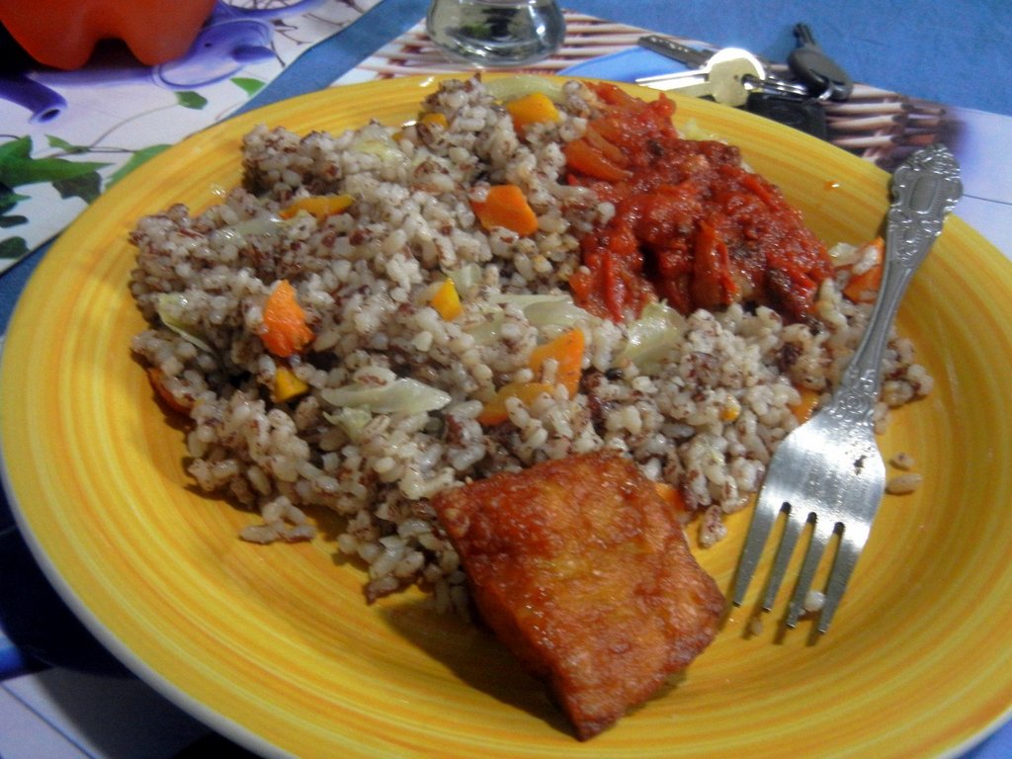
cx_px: 506
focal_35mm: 39
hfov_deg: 47.9
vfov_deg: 36.8
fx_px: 1140
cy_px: 380
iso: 400
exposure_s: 1/3.9
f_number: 3.7
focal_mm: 7.1
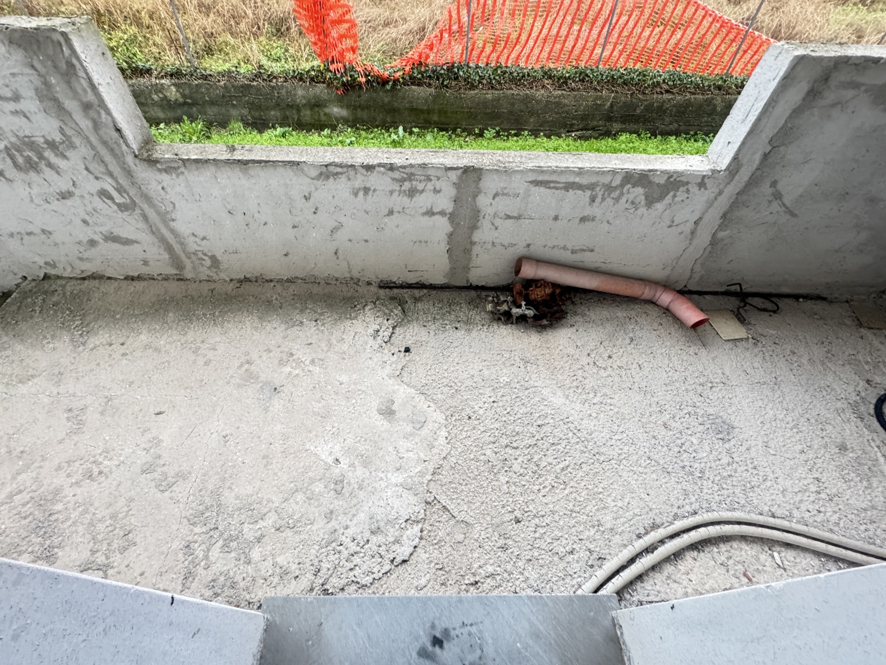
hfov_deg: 98.2
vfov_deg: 81.6
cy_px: 355
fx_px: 384
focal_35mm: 15
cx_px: 432
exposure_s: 1/83
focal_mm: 2.22
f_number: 2.2
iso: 320
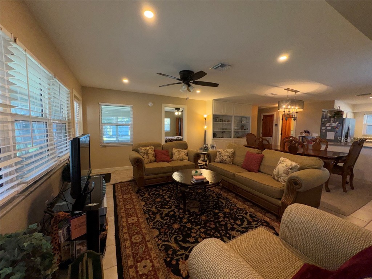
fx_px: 150
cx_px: 186
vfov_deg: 85.7
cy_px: 140
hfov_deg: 102.1
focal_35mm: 14
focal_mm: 2.22
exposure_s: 1/120
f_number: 2.2
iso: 80
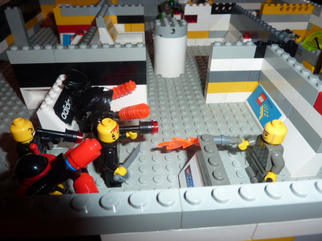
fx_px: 233
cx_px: 161
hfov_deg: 69.4
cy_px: 120
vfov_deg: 54.9
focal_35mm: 25
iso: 100
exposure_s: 1/30
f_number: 4
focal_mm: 4.1
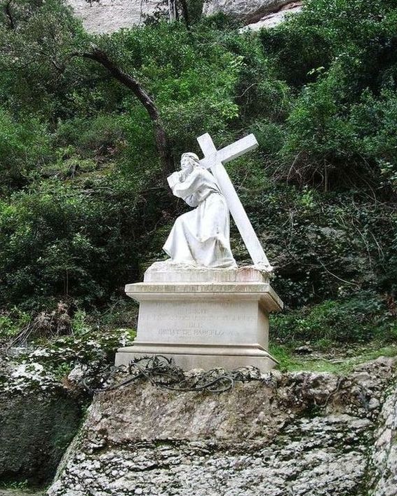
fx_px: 631
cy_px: 233
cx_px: 199
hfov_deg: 34.9
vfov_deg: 42.9
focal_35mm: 43
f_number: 2.8
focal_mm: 6.8
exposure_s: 1/80
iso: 100
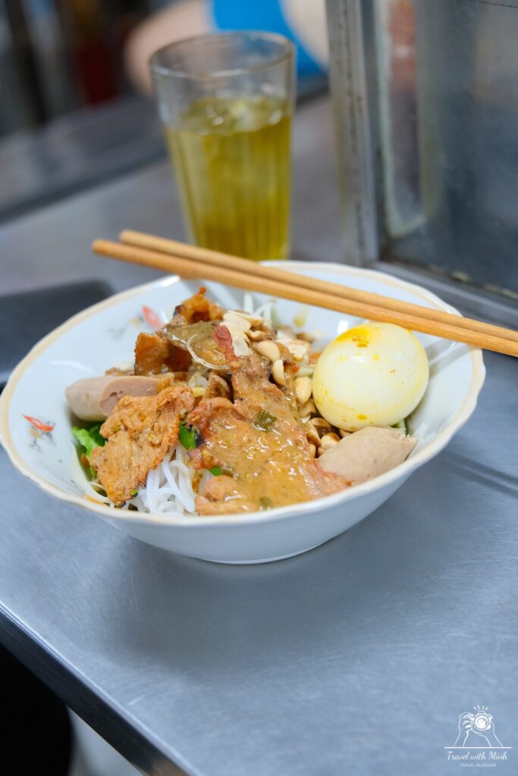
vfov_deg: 37.5
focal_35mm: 53
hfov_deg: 25.5
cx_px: 259
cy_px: 388
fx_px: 1143
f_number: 2.8
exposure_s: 1/100
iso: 2500
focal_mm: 35
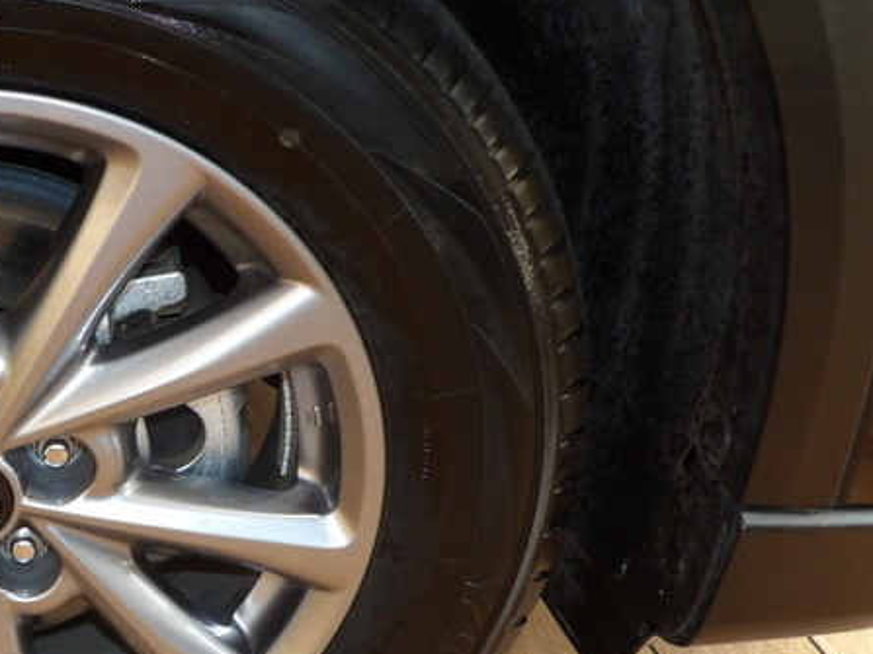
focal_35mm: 55
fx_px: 1387
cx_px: 2
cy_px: 480
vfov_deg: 26.3
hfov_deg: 32.2
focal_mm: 4.3
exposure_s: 1/31
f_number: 3.2
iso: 200
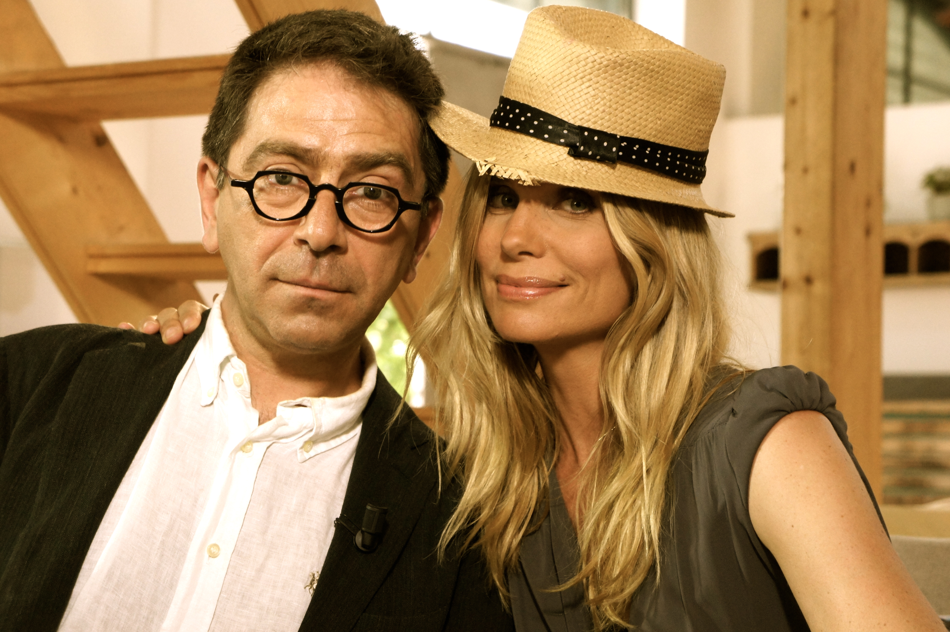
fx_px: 2176
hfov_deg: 24.6
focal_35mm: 82
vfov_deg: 16.5
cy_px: 316
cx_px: 475
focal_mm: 55
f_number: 5.6
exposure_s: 1/30
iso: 1600
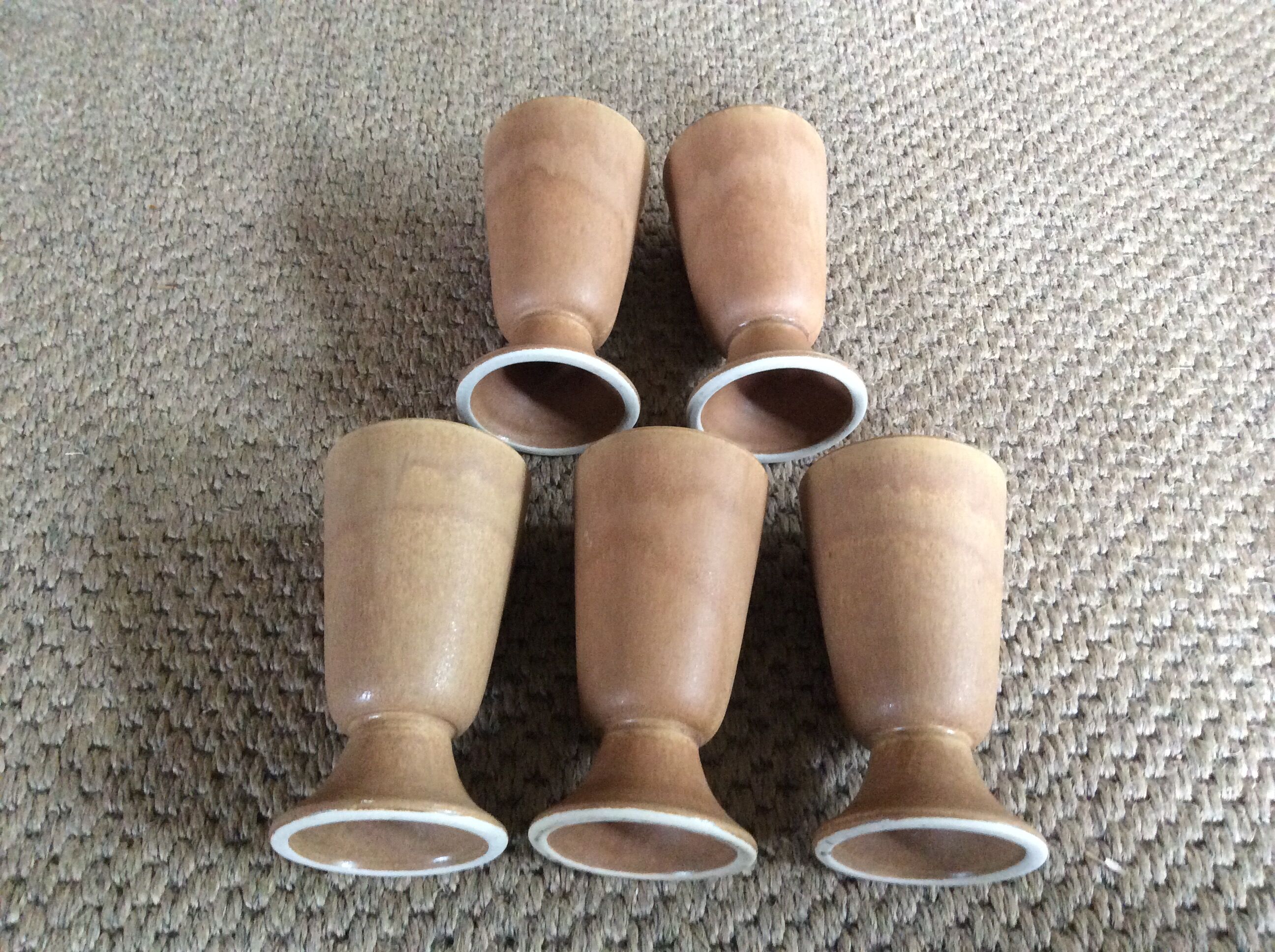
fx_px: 1177
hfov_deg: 56.9
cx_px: 638
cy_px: 476
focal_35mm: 32
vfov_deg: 44.1
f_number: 2.4
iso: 320
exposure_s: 1/25
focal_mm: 3.3
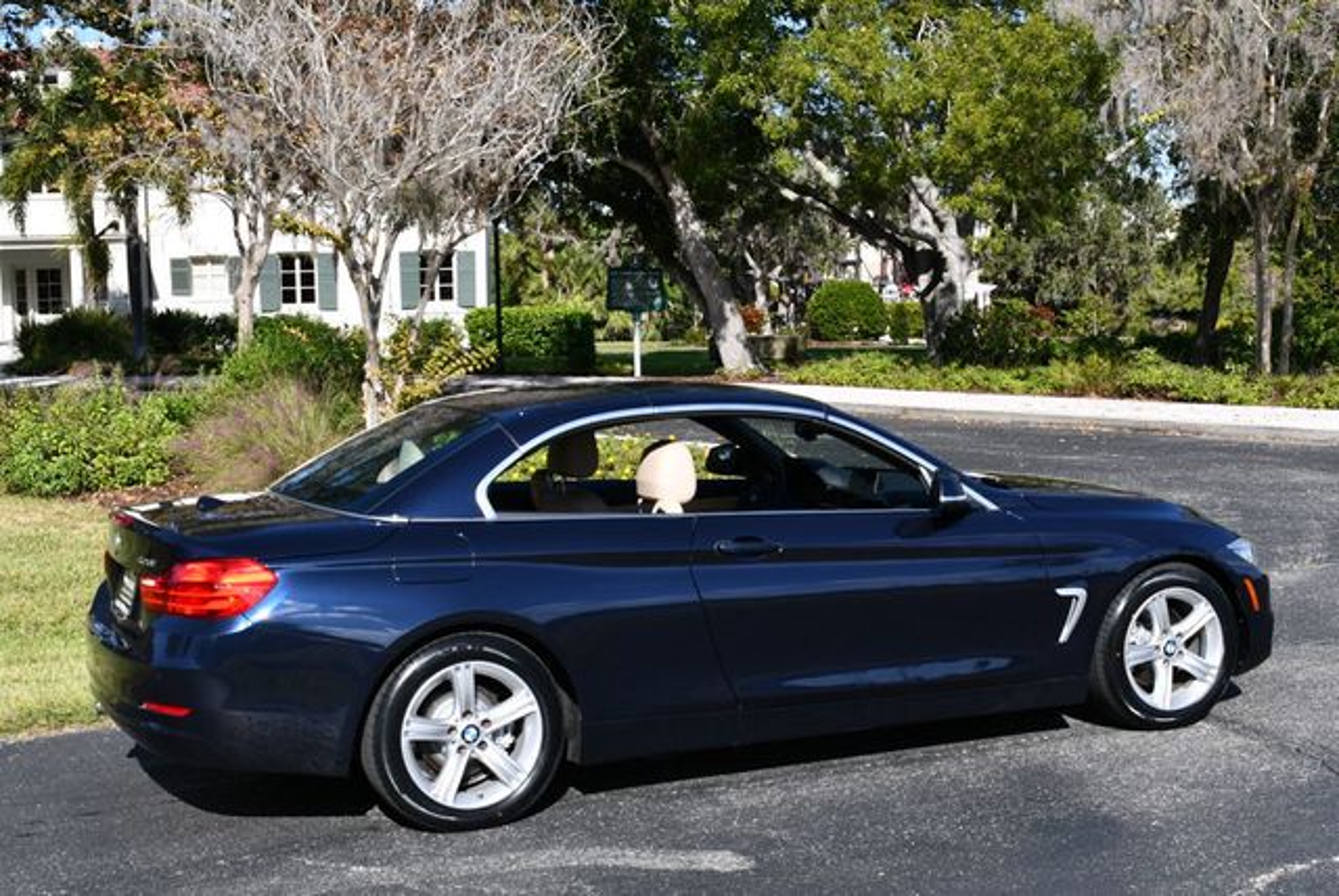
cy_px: 448
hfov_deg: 38.2
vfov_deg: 26.0
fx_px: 1936
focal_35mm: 52
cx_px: 670
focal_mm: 26
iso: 100
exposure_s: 1/250
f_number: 8
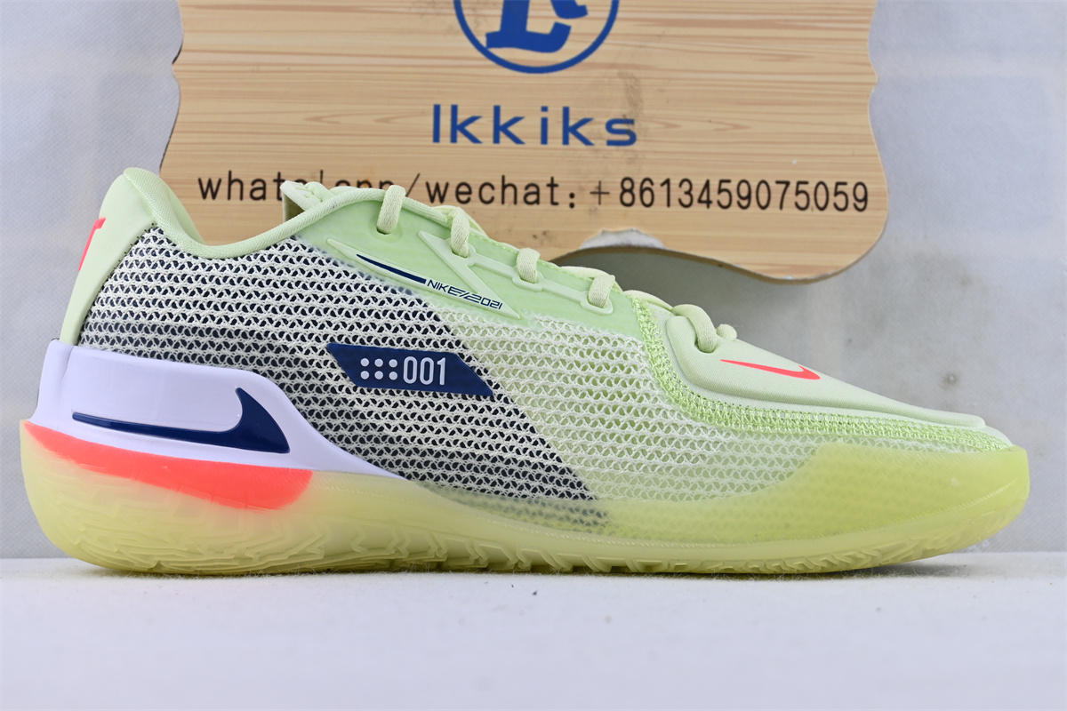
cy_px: 356
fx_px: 1511
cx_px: 534
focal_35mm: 51
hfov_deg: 38.9
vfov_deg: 26.5
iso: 100
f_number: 5
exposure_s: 1/50
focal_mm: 34
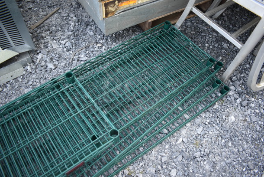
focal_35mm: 27
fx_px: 198
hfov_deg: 67.3
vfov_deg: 48.0
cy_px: 88
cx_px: 132
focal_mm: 18
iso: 800
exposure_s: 1/250
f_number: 3.5
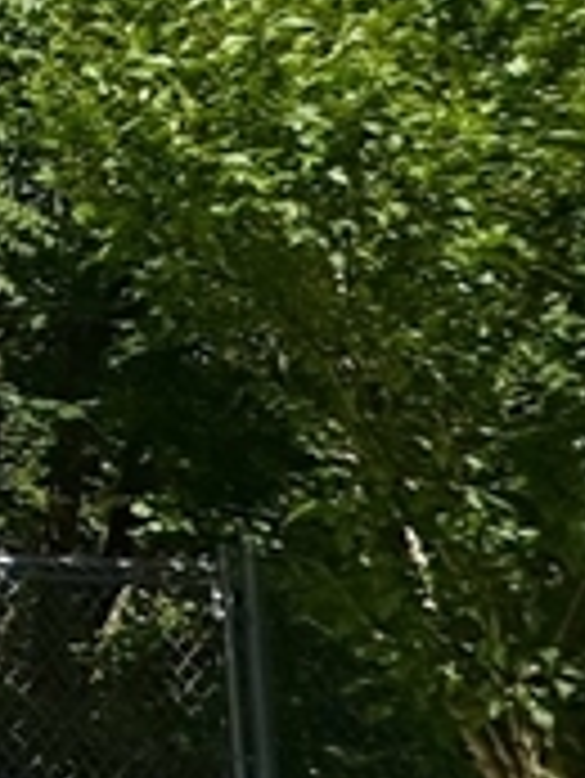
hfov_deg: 9.3
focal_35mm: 83
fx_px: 1868
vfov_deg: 23.4
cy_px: 234
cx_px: -1512
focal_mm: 2.22
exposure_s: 1/4831
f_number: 2.2
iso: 50
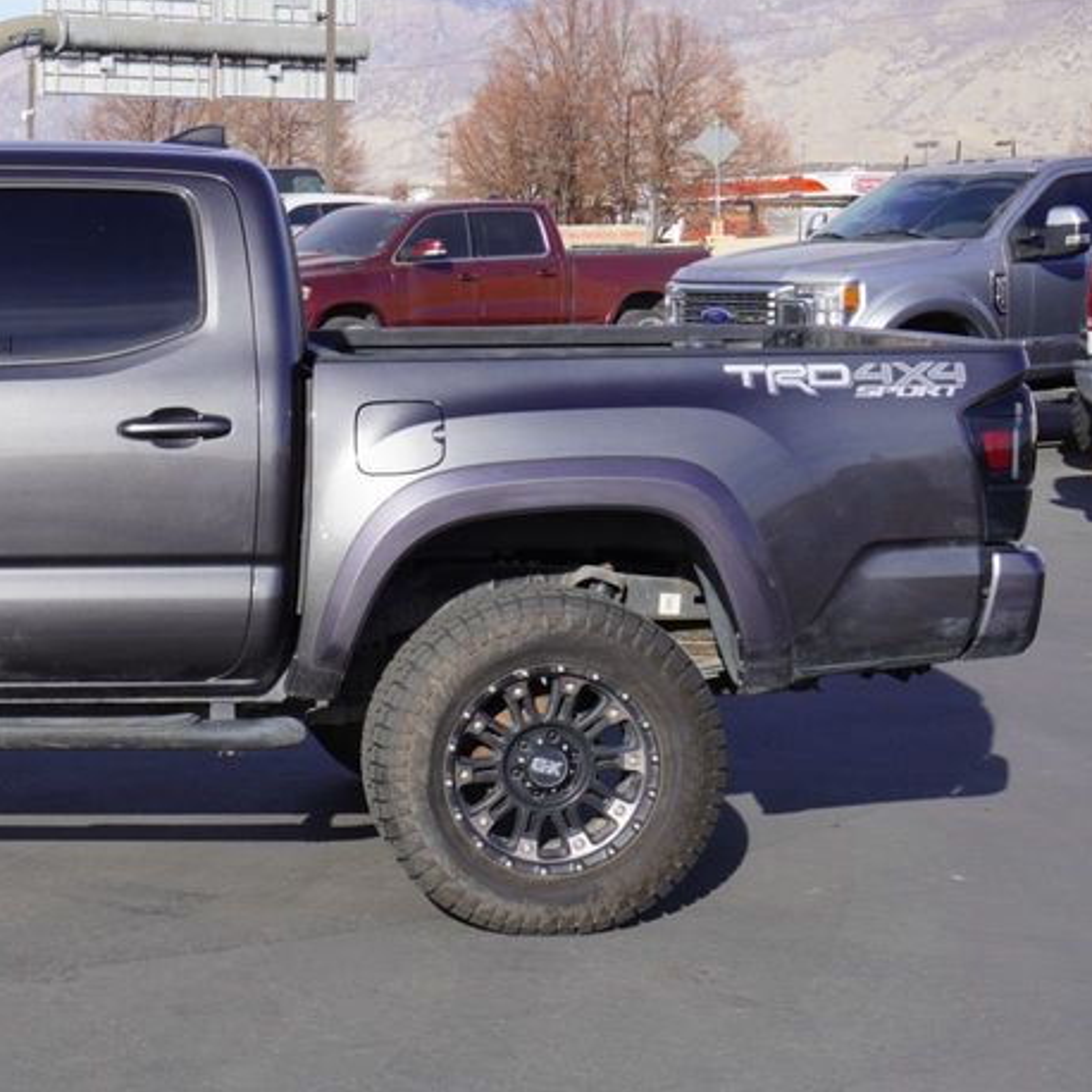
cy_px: 575
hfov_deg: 21.4
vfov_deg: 22.5
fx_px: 2746
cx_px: -83
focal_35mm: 77
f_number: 10
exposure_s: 1/125
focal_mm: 27
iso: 100
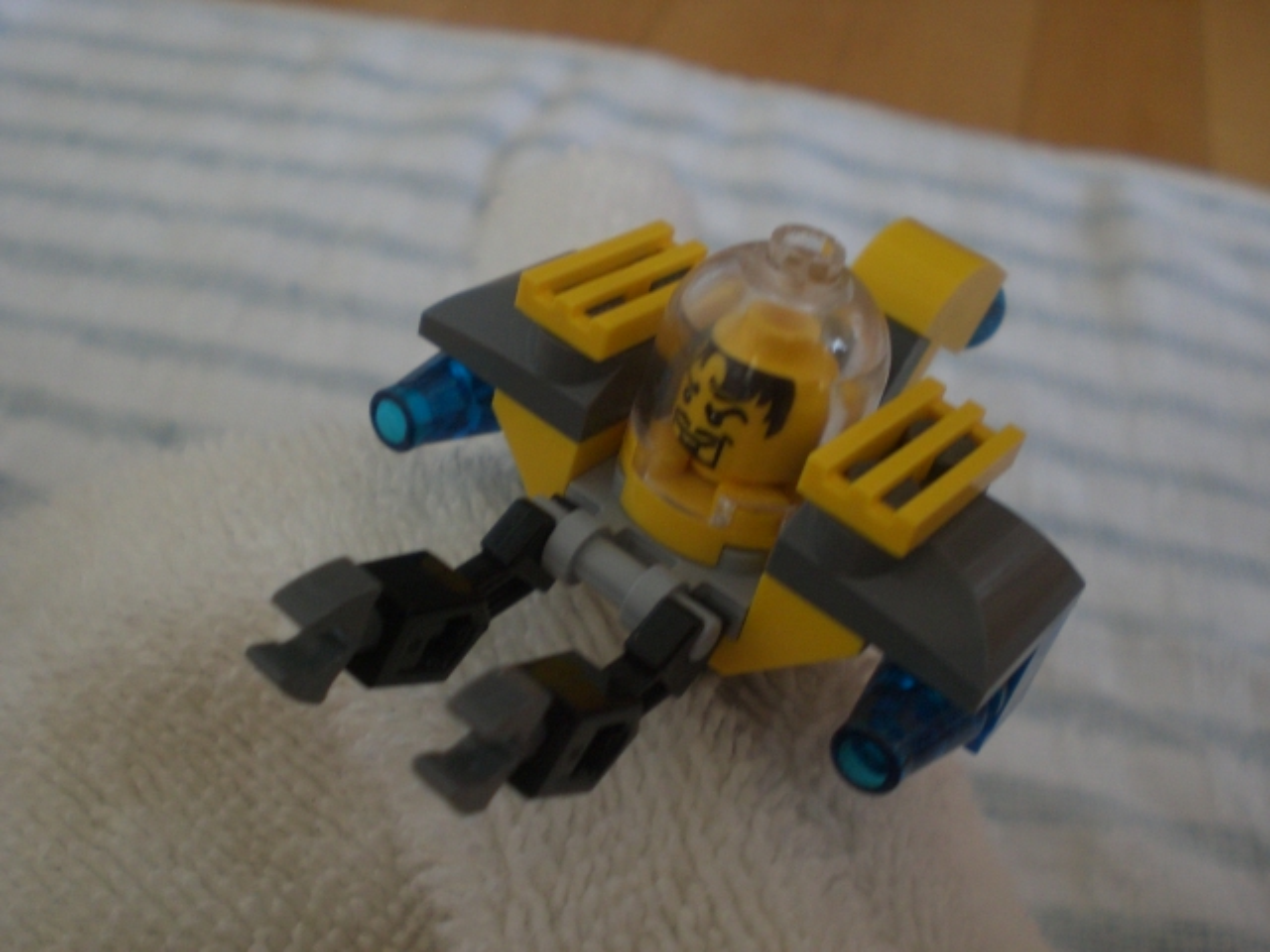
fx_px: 1394
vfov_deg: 37.7
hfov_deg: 49.0
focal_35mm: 38
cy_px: 476
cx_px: 635
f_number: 3.1
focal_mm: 6.3
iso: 200
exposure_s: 1/50
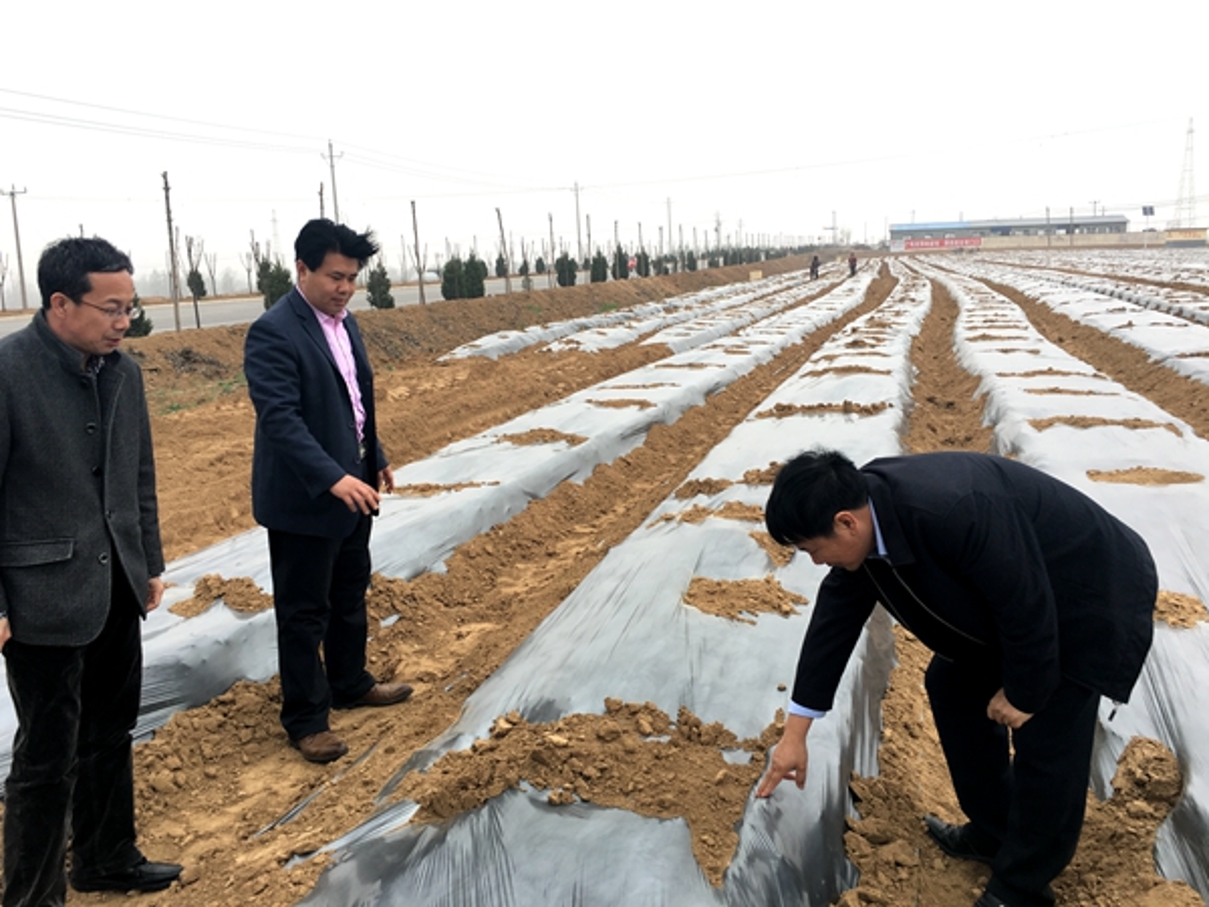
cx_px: 604
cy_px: 454
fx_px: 1013
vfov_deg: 48.2
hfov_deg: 61.7
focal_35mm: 29
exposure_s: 1/106
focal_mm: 4.15
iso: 25
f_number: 2.2
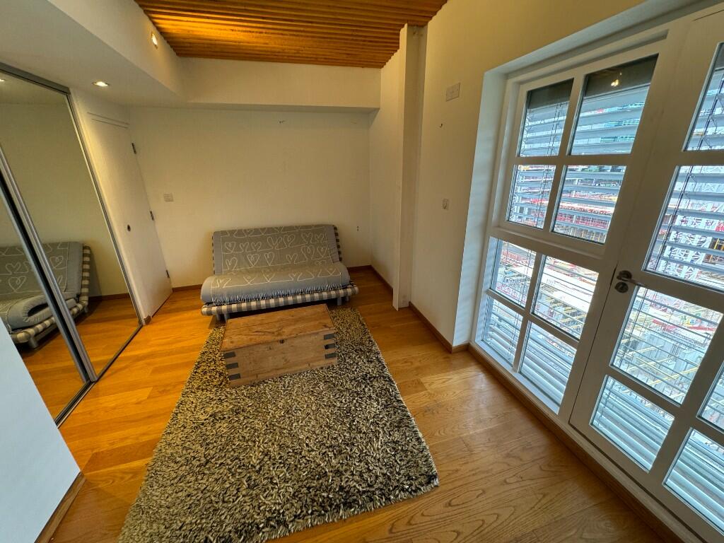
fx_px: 293
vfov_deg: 85.7
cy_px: 272
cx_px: 362
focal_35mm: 14
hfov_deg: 102.1
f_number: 2.2
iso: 160
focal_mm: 2.22
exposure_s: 1/50
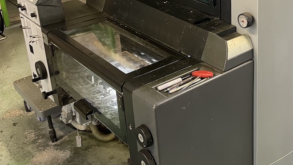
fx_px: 404
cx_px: 249
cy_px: 18
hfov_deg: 37.9
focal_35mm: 52
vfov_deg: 22.5
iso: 160
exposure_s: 1/50
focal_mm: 4.2
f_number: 1.6
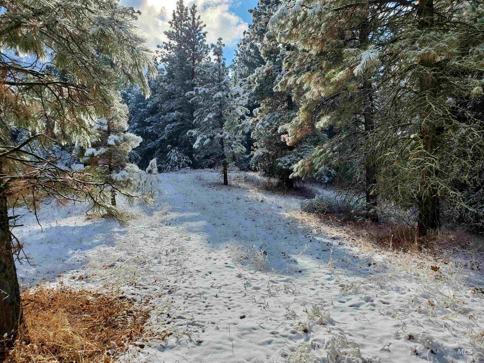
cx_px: 242
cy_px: 182
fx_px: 364
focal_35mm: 26
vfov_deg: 53.1
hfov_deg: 67.3
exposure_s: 1/2632
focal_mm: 4.3
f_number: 2.4
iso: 50
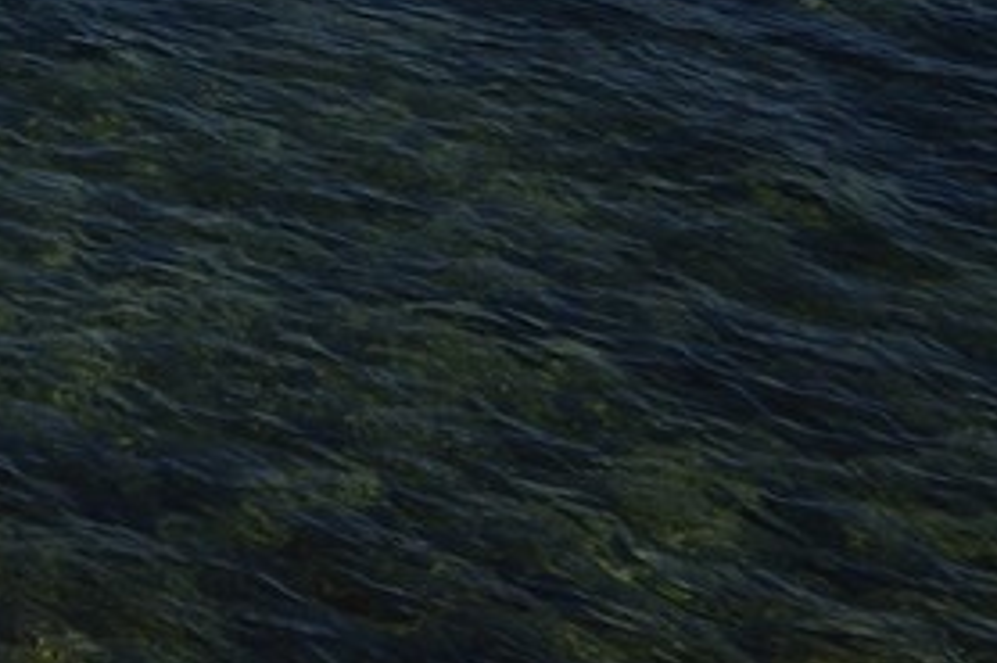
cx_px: -1696
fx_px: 3819
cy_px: -1132
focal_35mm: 138
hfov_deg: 11.2
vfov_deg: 8.7
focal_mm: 24
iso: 200
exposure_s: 1/250
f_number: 16
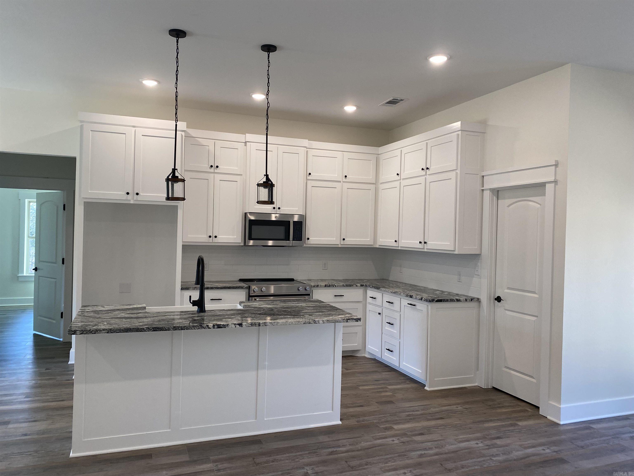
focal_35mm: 26
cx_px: 317
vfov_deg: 53.1
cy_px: 238
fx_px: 476
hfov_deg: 67.3
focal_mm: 4.25
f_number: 1.8
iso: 80
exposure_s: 1/120
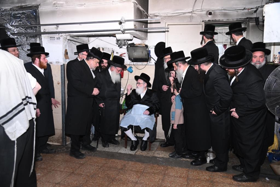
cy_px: 94
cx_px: 140
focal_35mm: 28
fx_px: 218
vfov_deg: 46.4
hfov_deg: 65.5
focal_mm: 28
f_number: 4
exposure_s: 1/125
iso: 1600
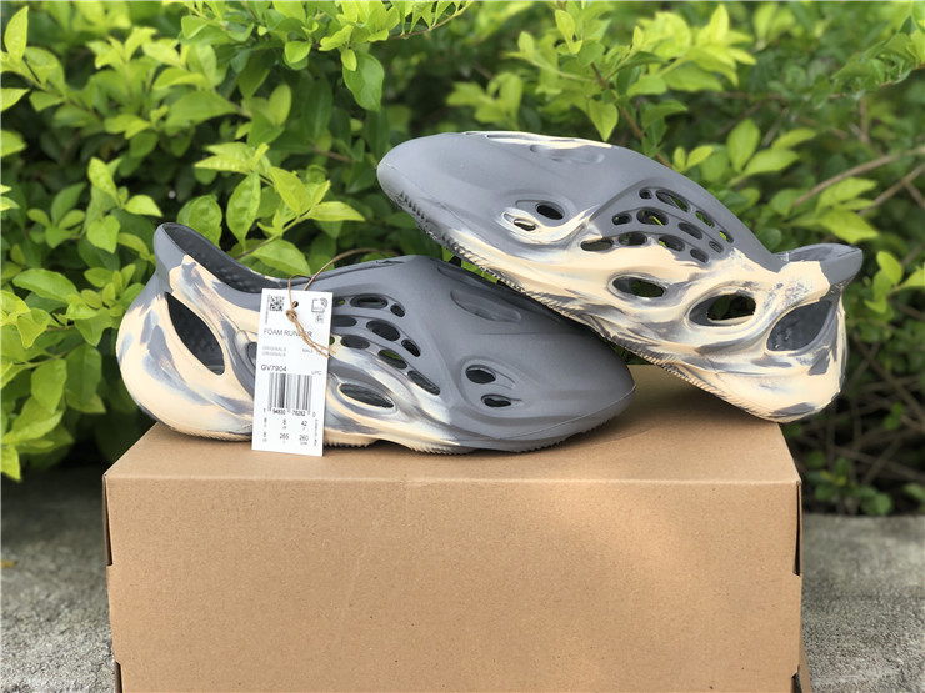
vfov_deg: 28.0
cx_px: 462
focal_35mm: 52
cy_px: 346
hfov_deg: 36.8
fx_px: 1390
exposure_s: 1/480
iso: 16
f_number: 2.4
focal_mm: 6
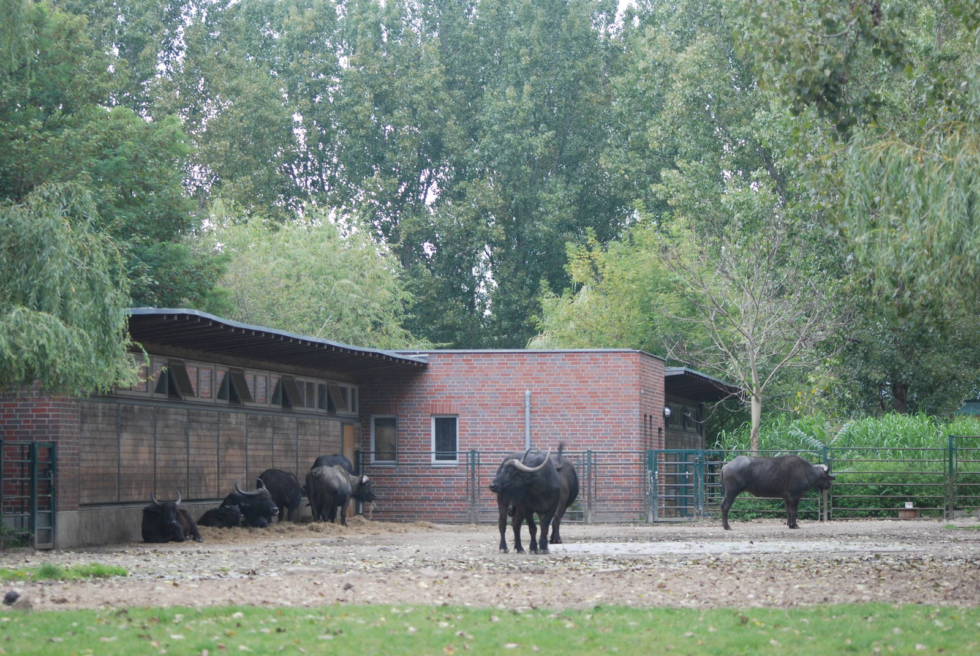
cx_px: 490
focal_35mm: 123
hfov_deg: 16.6
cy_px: 328
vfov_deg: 11.2
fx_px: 3352
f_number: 4
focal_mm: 82
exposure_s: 1/100
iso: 400
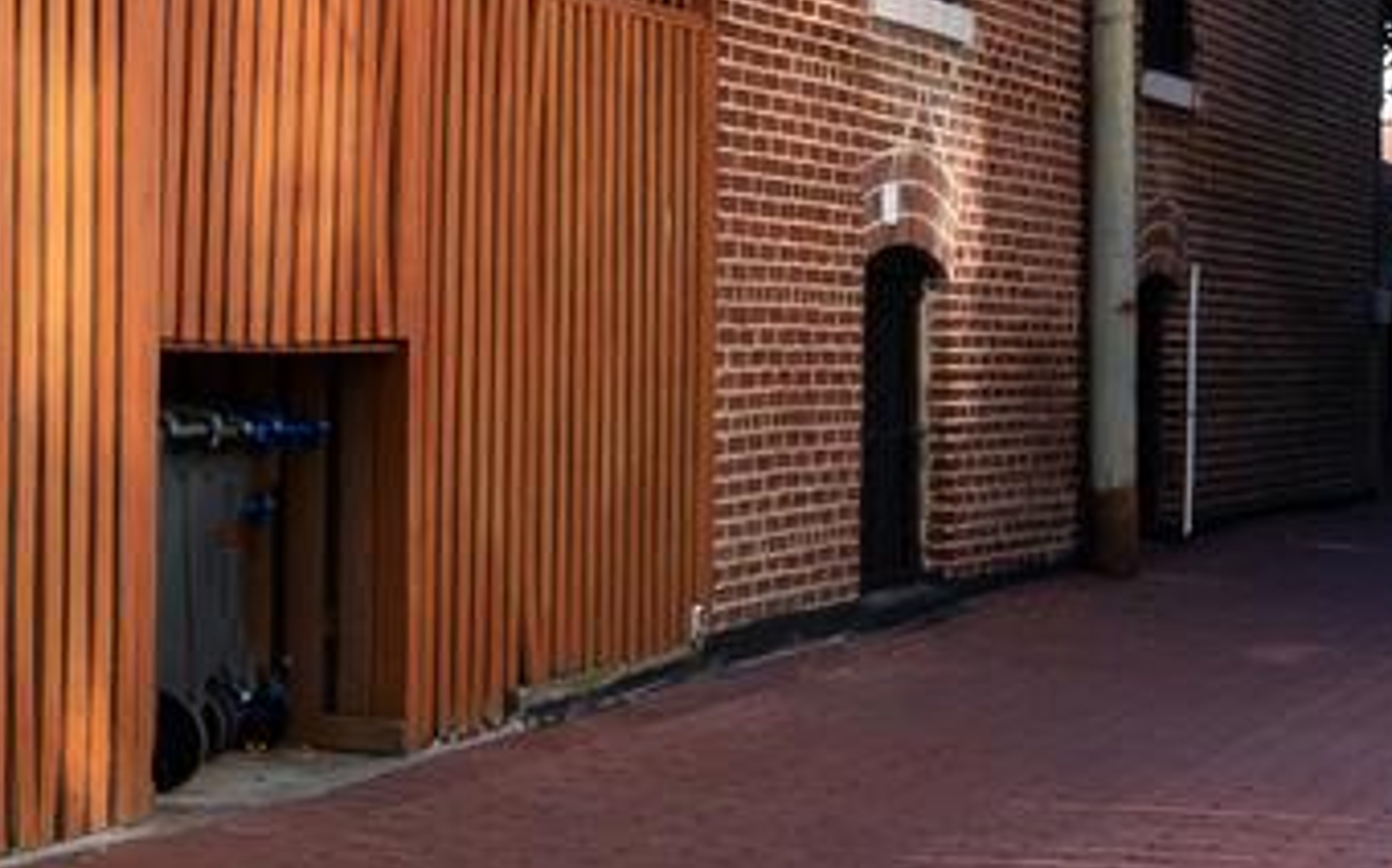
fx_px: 3260
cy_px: 328
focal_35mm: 86
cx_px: -974
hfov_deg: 19.3
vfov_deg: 15.1
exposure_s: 1/400
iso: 800
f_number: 10
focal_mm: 14
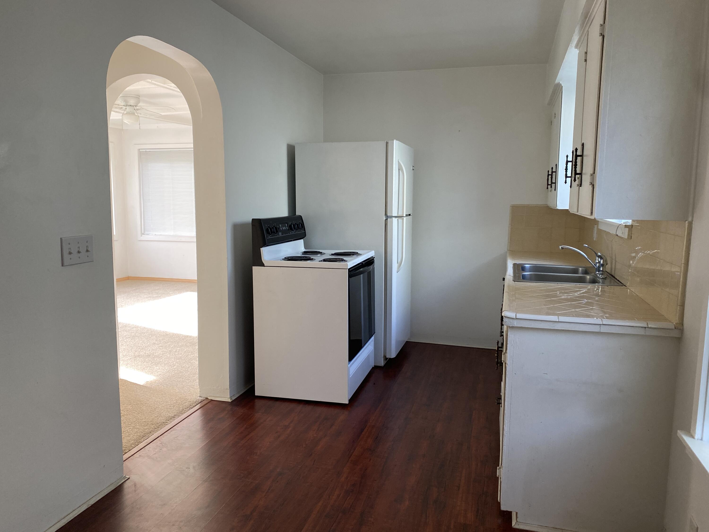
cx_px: 354
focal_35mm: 26
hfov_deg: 67.3
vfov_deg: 53.1
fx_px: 533
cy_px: 266
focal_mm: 4.25
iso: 125
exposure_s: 1/113
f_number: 1.8
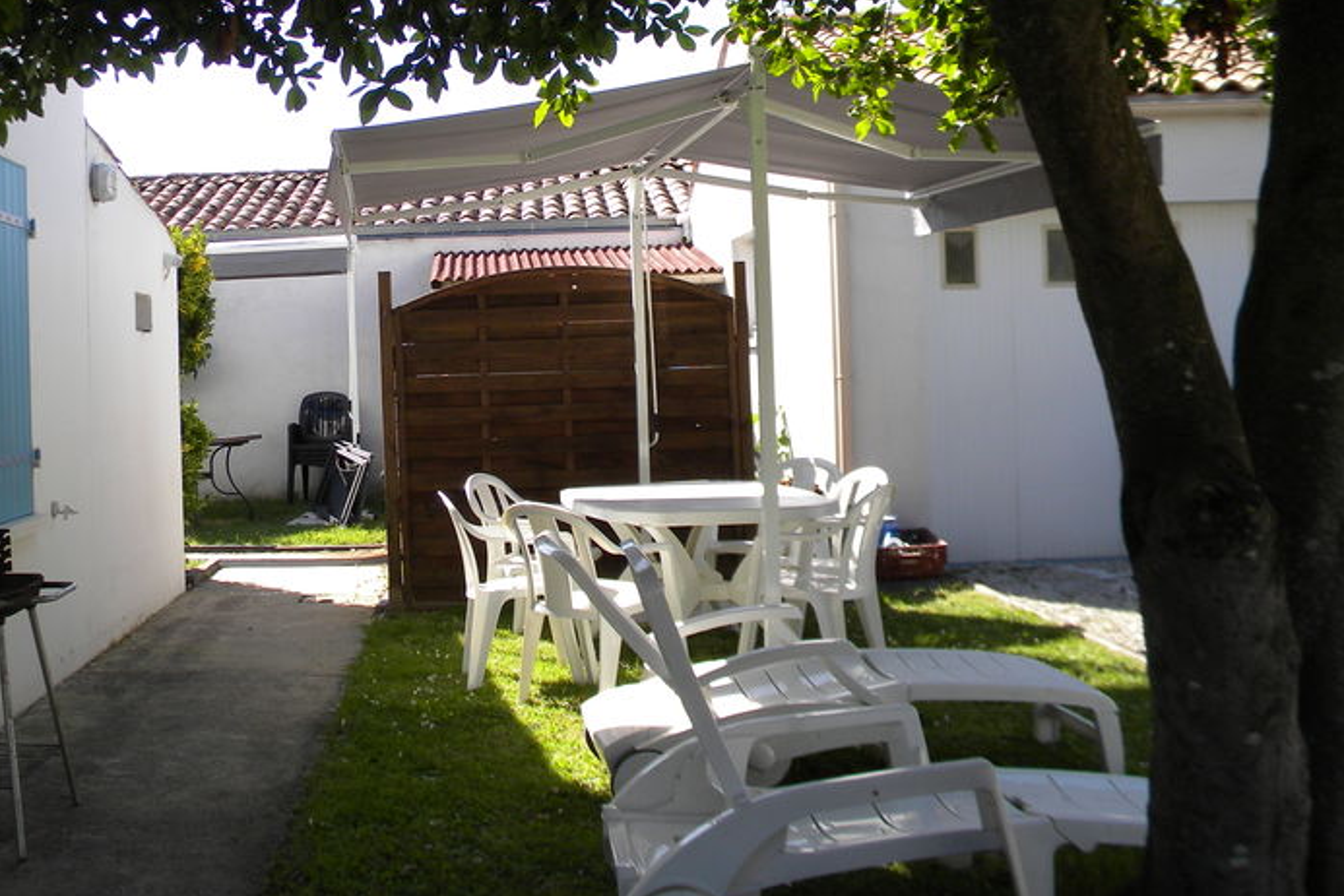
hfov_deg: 45.3
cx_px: 394
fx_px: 1568
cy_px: 326
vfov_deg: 31.7
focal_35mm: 42
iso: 80
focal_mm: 5
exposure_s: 1/390
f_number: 3.5
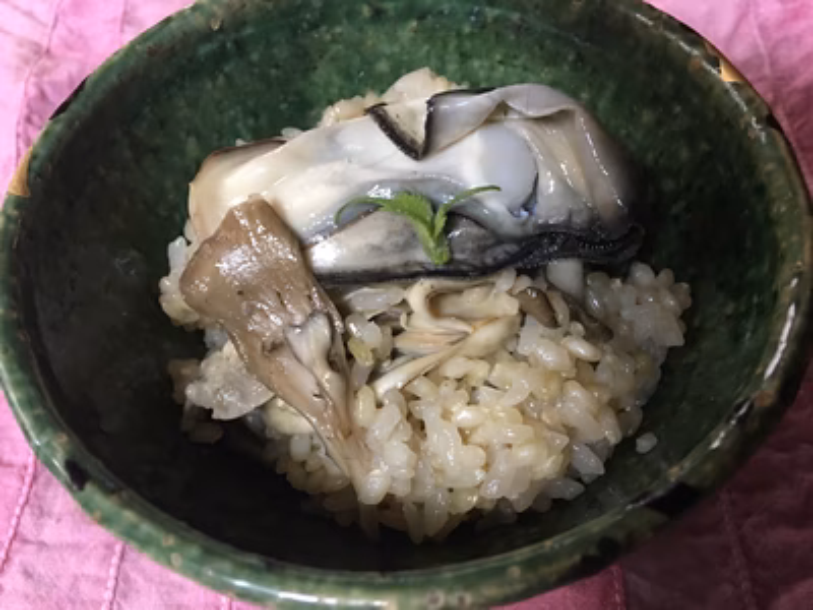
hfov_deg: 61.7
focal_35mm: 29
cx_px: 406
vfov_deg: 48.2
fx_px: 681
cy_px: 305
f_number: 2.2
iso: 100
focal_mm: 4.15
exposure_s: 1/8
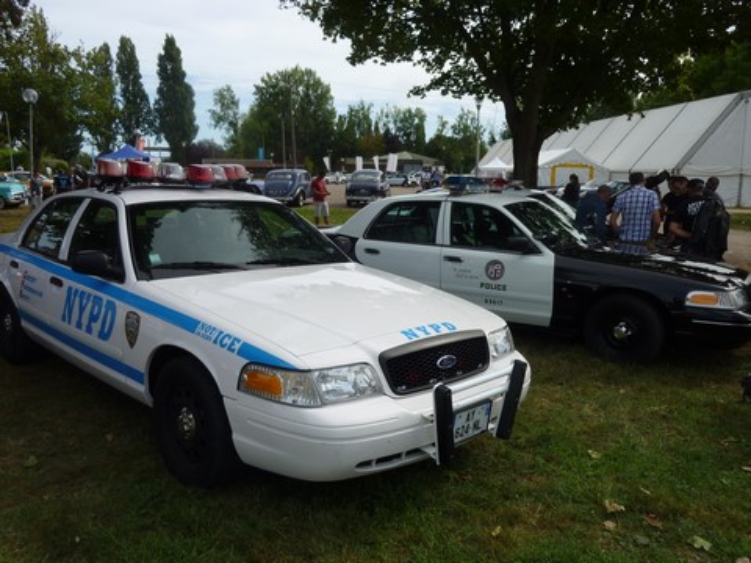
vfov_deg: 48.2
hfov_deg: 61.7
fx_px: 629
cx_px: 376
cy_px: 282
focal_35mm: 29
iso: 80
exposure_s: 1/640
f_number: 3.5
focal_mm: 5.2
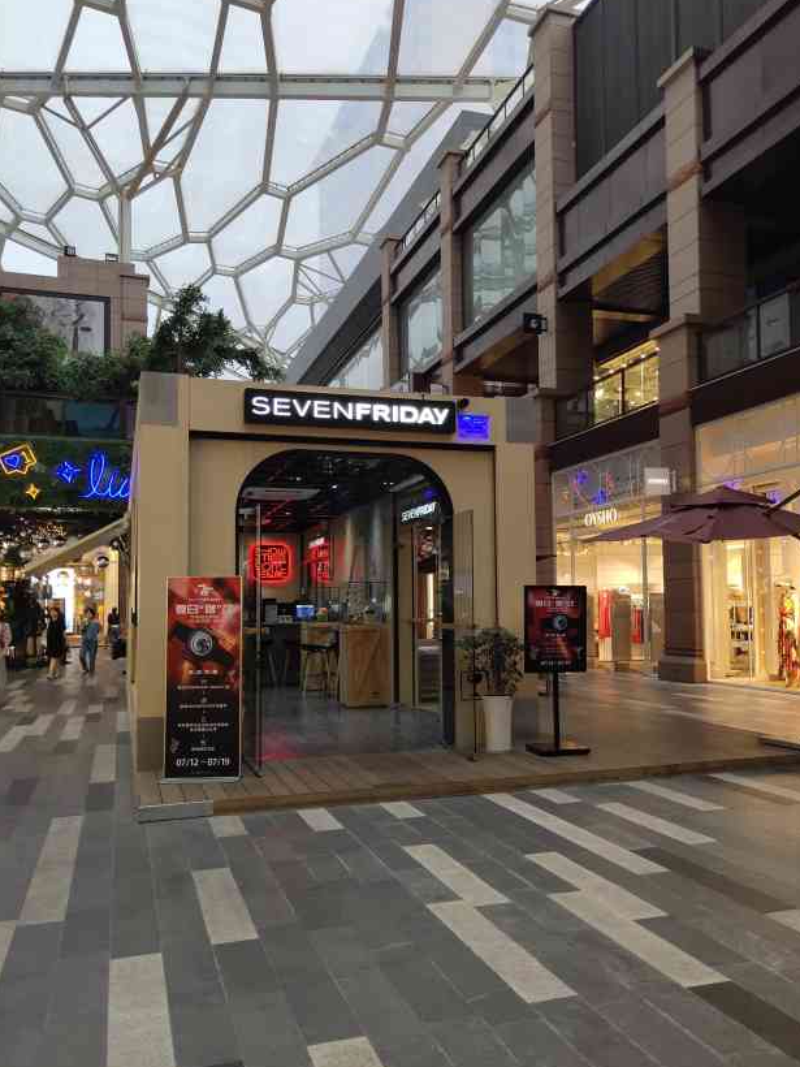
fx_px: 1017
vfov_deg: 55.3
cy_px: 548
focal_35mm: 33
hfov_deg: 42.9
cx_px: 450
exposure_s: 1/100
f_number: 1.8
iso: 190
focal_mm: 4.27
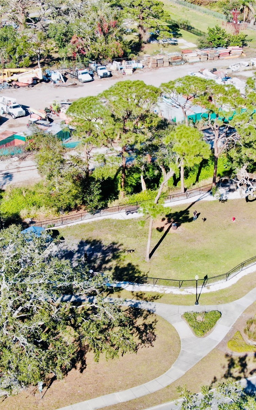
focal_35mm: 68
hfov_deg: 19.1
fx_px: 759
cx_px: 152
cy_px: 205
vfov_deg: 30.2
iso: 100
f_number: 3.8
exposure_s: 1/500
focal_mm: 8.6
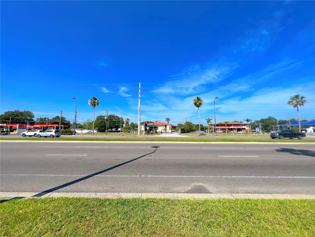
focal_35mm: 13
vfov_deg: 89.9
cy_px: 118
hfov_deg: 106.2
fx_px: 118
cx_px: 158
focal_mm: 1.57
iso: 32
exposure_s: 1/2320
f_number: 1.8
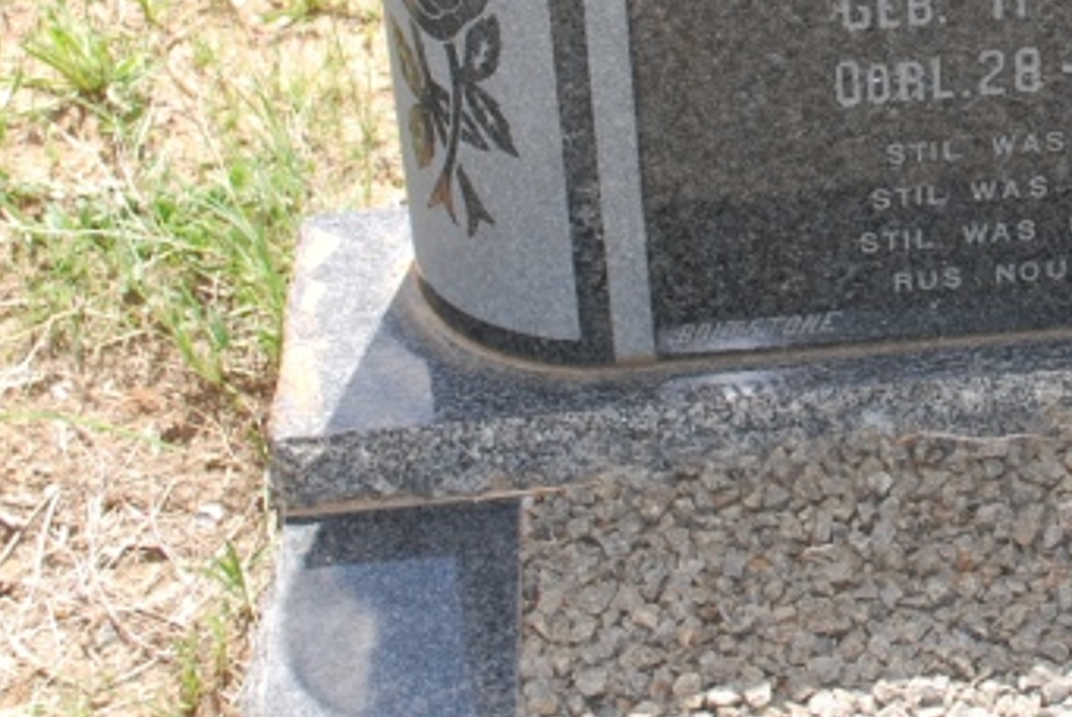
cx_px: 1119
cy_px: -96
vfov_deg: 12.5
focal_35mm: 108
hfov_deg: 18.3
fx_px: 3219
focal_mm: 24
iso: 100
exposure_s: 1/200
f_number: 5.6
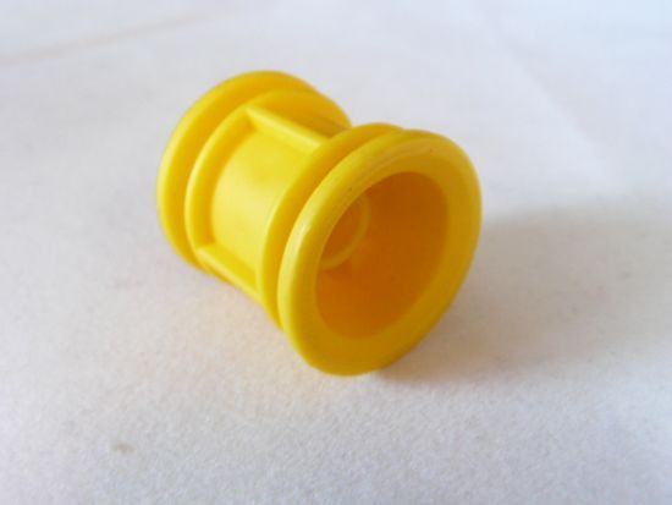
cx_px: 336
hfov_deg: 51.3
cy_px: 252
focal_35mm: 36
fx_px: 699
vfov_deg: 39.7
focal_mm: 6
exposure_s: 1/15
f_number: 4
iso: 200
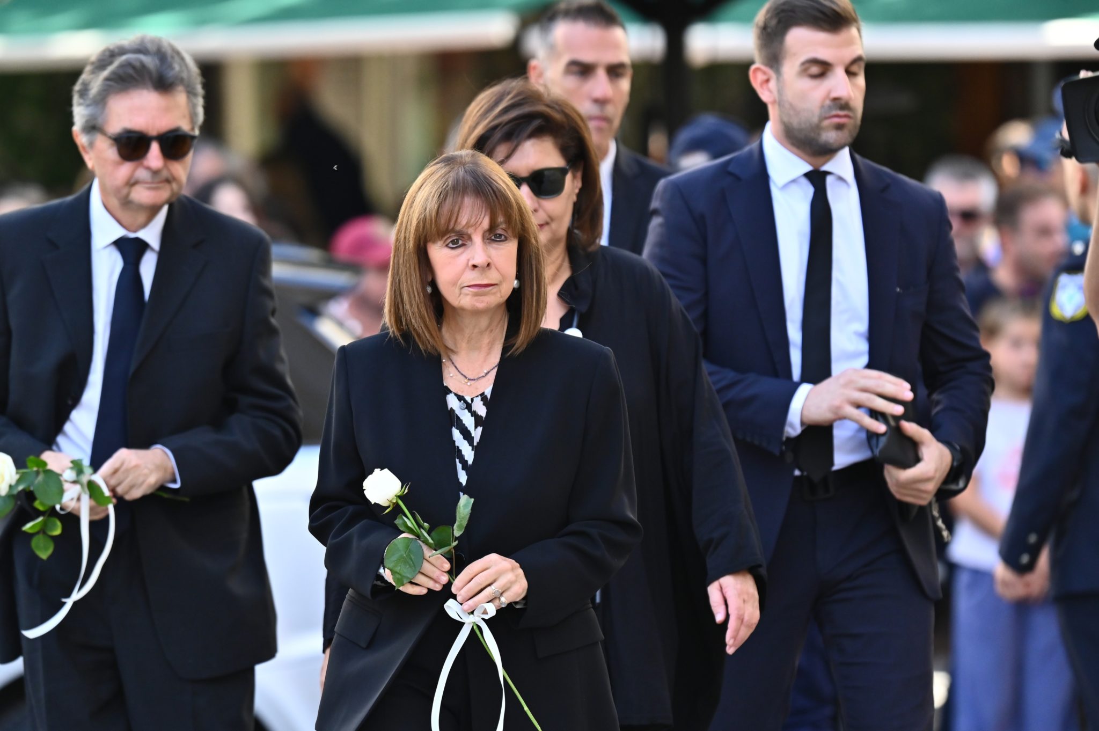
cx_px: 550
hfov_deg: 4.5
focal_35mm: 460
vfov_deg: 3.0
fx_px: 14031
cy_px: 366
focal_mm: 460
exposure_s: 1/640
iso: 1800
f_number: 6.3
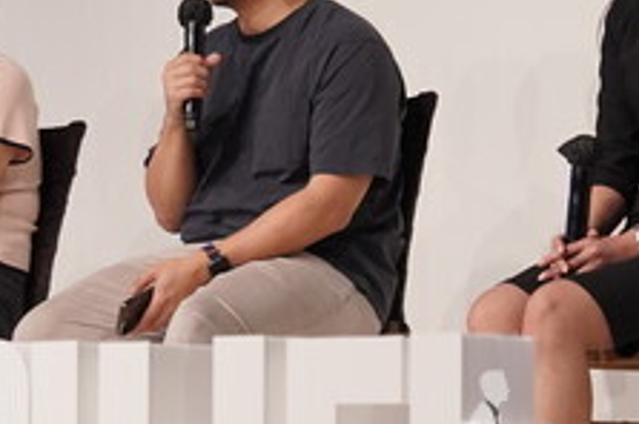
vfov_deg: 4.8
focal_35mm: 283
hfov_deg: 7.3
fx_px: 5016
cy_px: 89
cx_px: 246
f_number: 2.8
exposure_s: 1/640
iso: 4000
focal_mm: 70
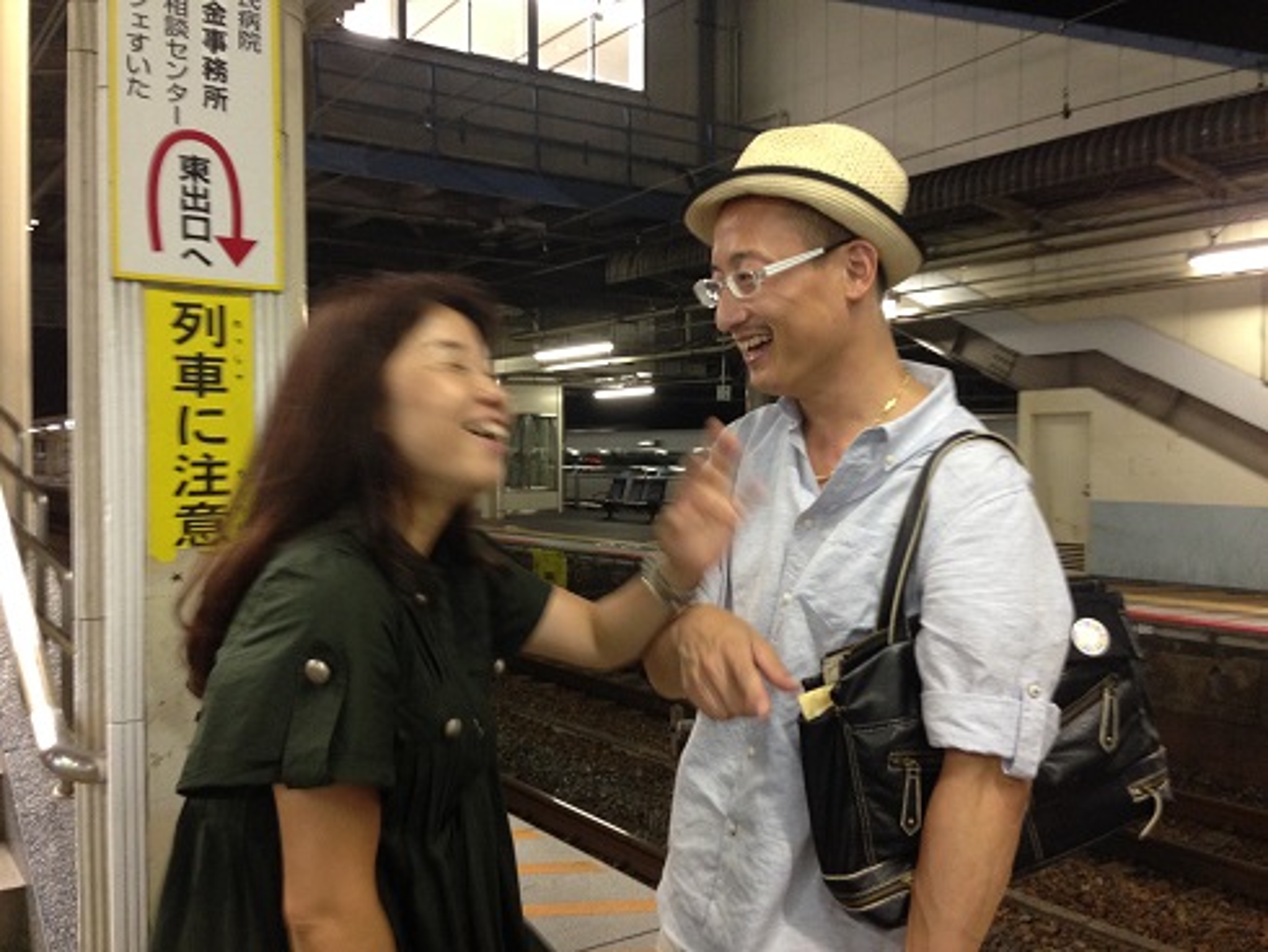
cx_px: 634
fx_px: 1209
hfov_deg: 55.3
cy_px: 476
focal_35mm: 33
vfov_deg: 43.0
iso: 200
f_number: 2.4
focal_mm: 4.12
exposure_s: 1/20
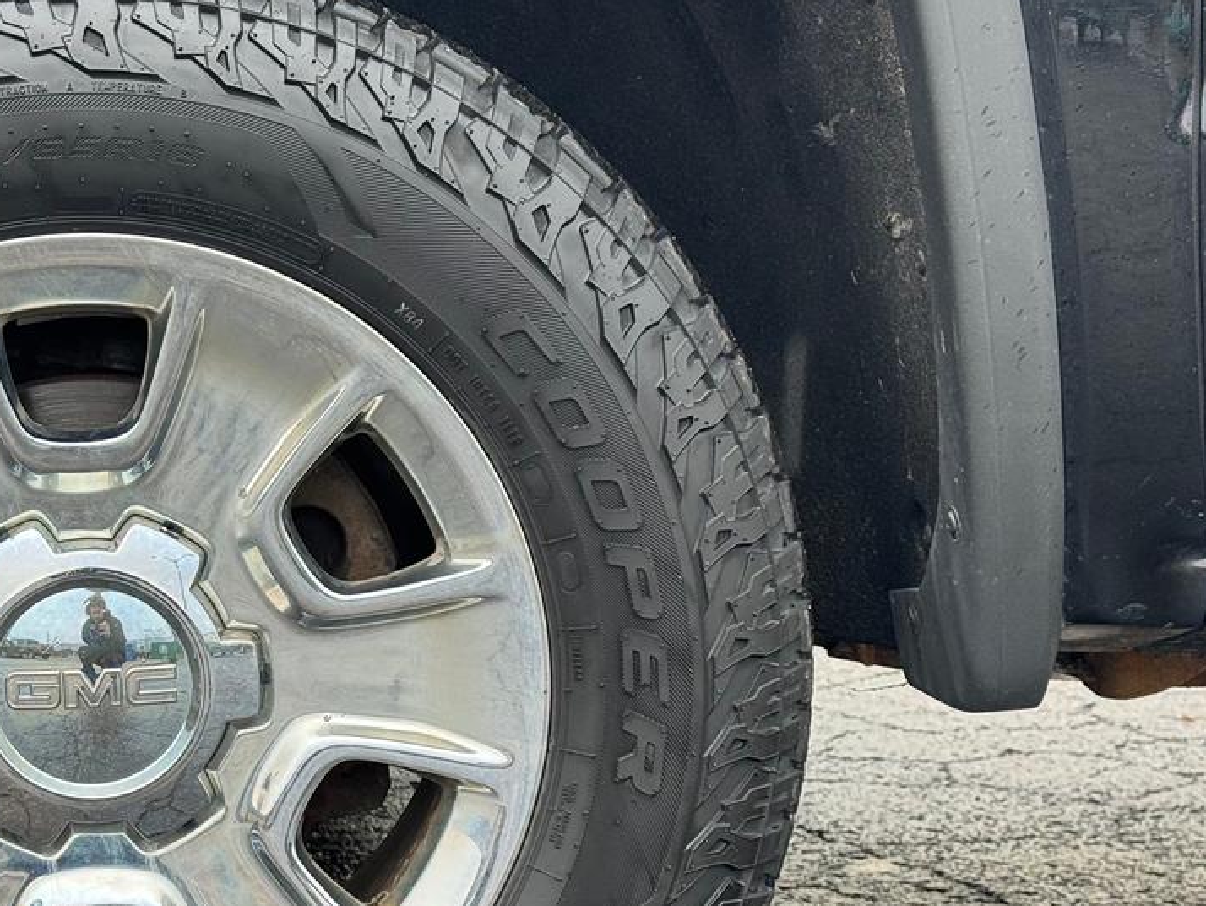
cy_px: 607
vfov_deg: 17.1
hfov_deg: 22.3
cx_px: 144
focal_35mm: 86
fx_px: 2997
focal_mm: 6.76
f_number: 1.78
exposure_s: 1/288
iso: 64
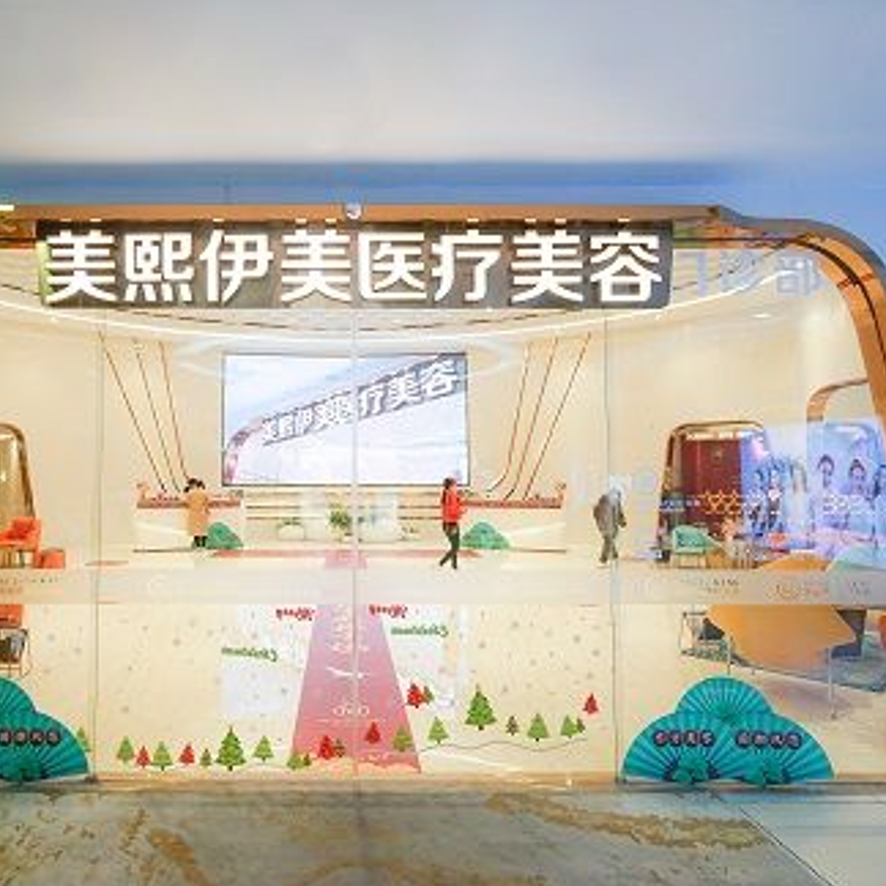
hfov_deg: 71.4
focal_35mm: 21
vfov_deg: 72.1
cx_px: 353
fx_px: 608
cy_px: 447
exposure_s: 1/125
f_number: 4
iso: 640
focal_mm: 16
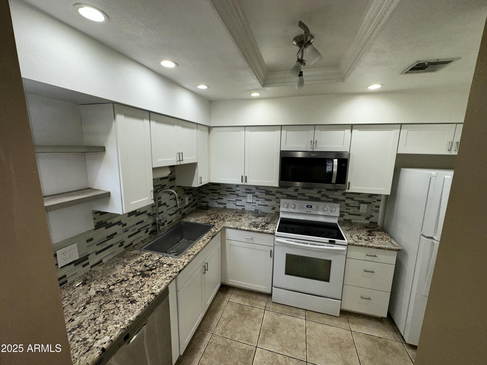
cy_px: 182
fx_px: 197
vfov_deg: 85.7
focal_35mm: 14
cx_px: 244
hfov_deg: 102.1
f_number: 2.2
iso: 40
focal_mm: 2.22
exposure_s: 1/122
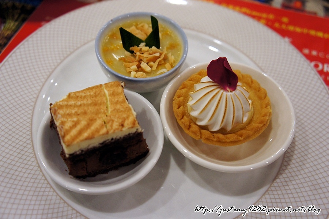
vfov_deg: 33.0
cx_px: 164
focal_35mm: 40
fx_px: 370
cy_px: 110
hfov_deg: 48.0
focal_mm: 27
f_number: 4
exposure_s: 1/50
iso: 1000
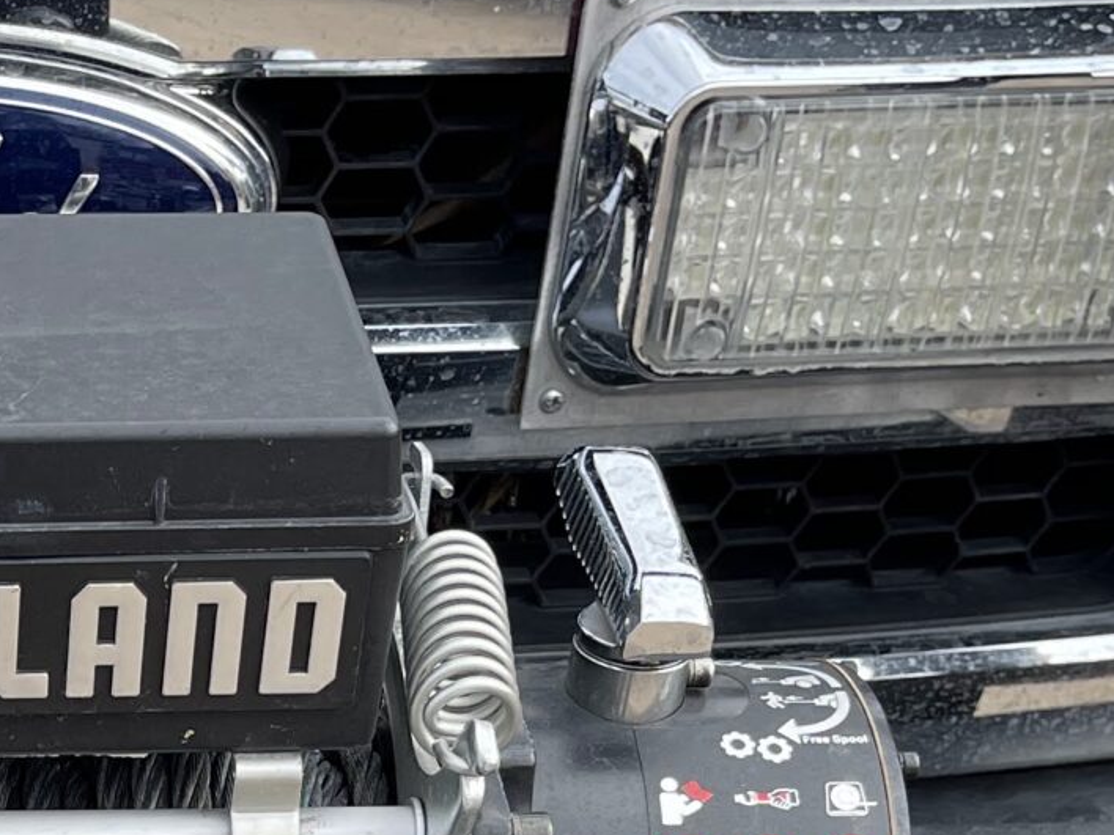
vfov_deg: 14.3
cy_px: 1385
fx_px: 3025
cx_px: -157
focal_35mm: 94
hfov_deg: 19.8
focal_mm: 5.1
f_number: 1.6
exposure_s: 1/807
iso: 32
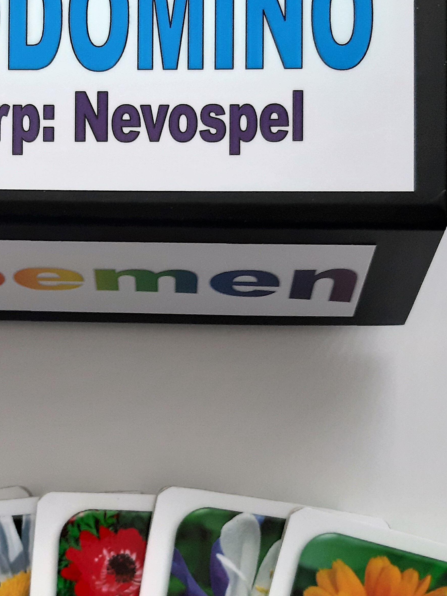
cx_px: 126
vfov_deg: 30.7
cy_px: 333
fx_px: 1085
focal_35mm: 63
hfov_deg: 23.1
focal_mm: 3.93
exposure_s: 1/50
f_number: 1.7
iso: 200
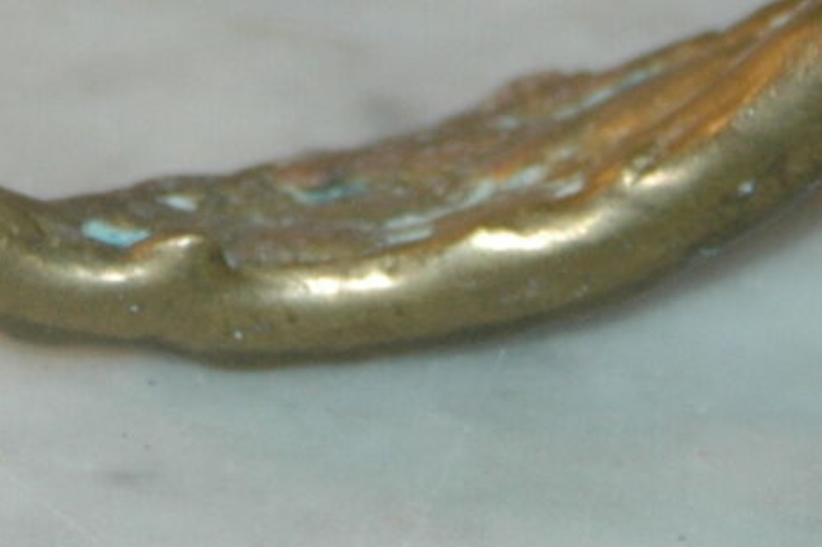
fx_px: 4676
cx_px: 278
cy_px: -689
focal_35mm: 205
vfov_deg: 6.4
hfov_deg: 10.0
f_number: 3.5
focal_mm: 28
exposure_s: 1/60
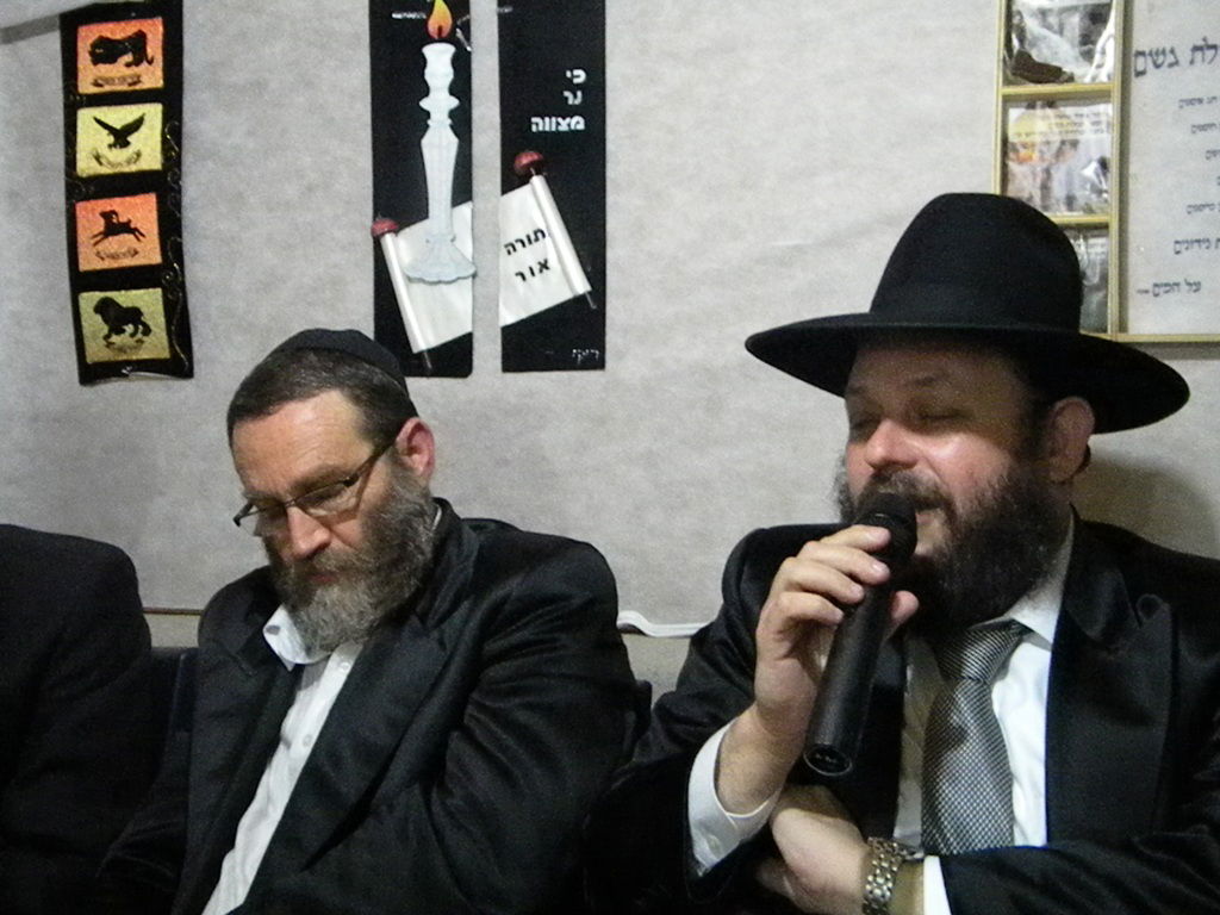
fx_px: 1445
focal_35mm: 41
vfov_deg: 35.1
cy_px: 458
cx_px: 610
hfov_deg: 45.8
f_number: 3.8
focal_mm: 7.3
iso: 3200
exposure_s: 1/59.2
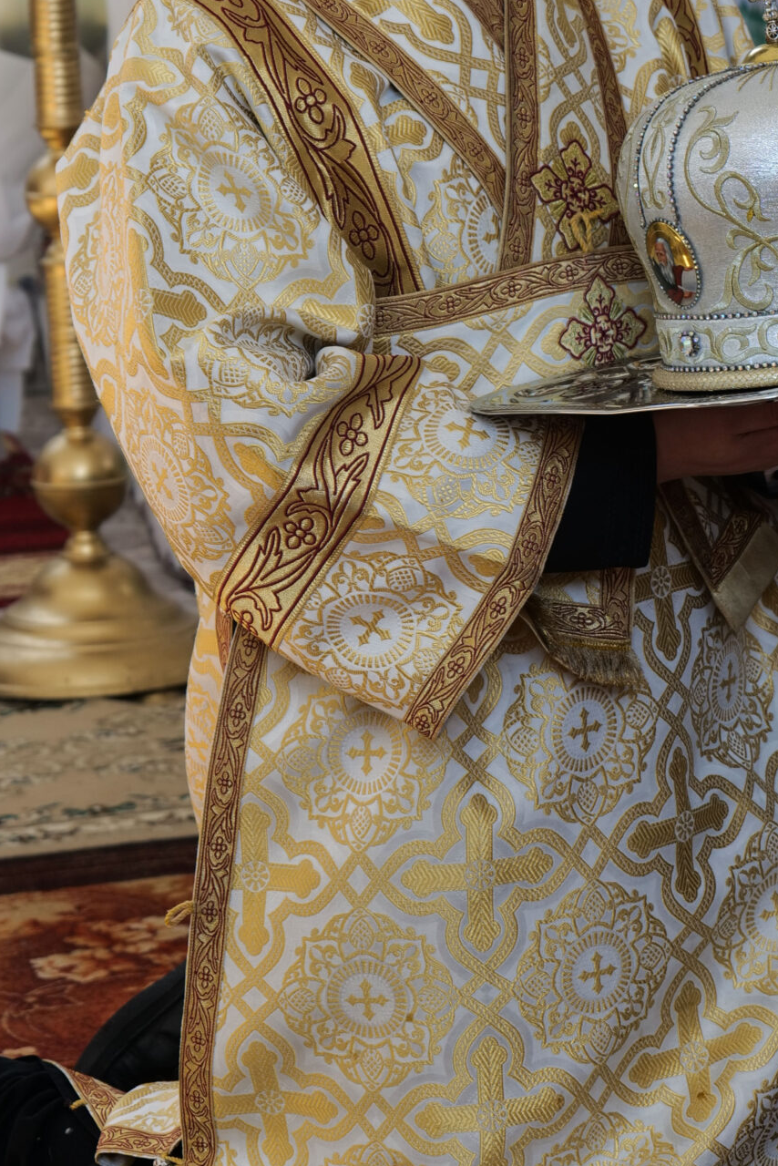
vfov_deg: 17.0
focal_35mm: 120
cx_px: 708
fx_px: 3888
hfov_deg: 11.4
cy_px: 353
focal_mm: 60
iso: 250
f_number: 5.6
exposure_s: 1/60
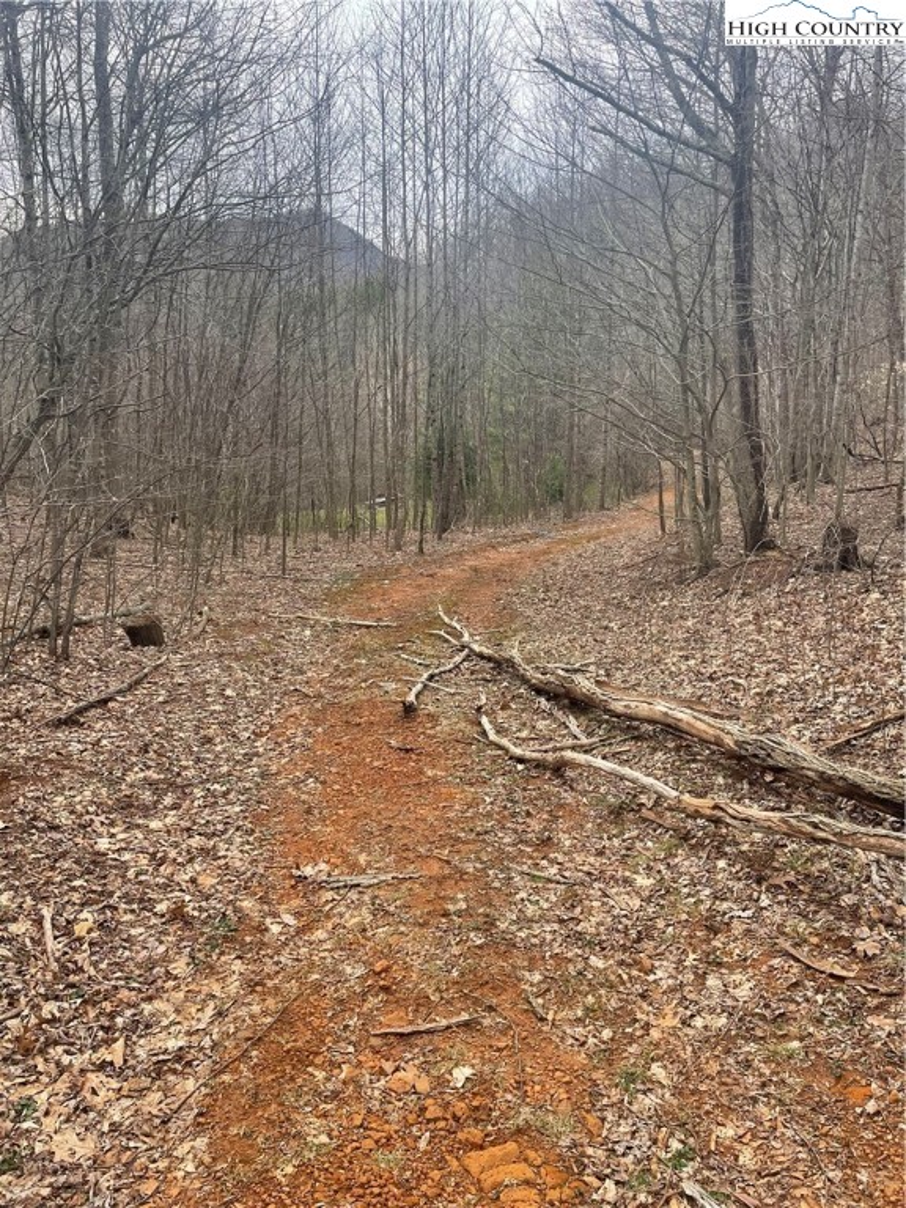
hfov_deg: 53.1
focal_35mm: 26
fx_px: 907
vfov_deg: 67.3
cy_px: 604
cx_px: 453
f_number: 1.6
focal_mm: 4.2
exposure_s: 1/602
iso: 32
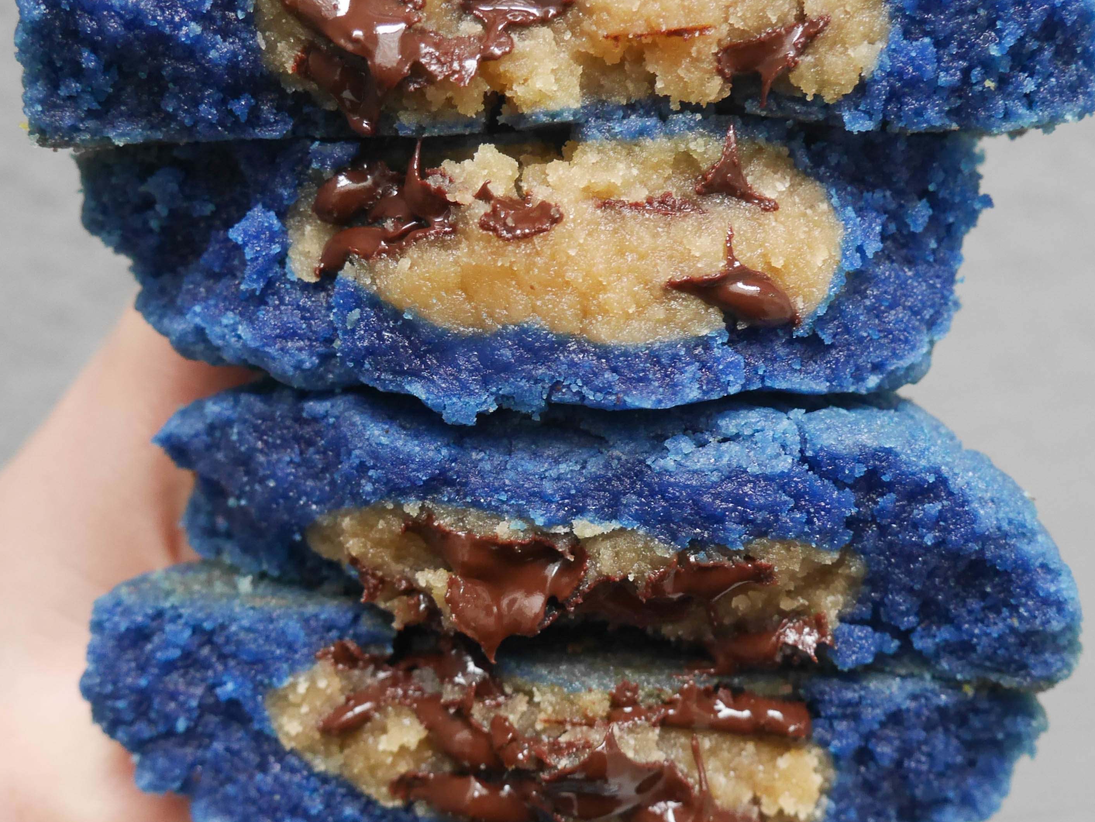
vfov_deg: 28.0
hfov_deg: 36.8
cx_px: 533
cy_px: 392
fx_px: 1646
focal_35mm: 52
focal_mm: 16
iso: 1250
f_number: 3.6
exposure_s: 1/60
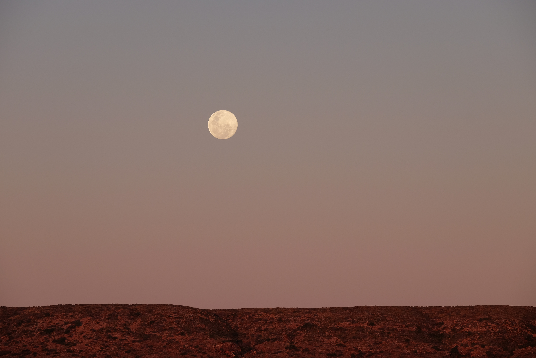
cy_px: 179
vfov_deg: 6.5
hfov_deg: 9.8
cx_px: 268
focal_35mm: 210
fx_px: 3126
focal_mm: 140
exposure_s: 1/85
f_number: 8
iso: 200
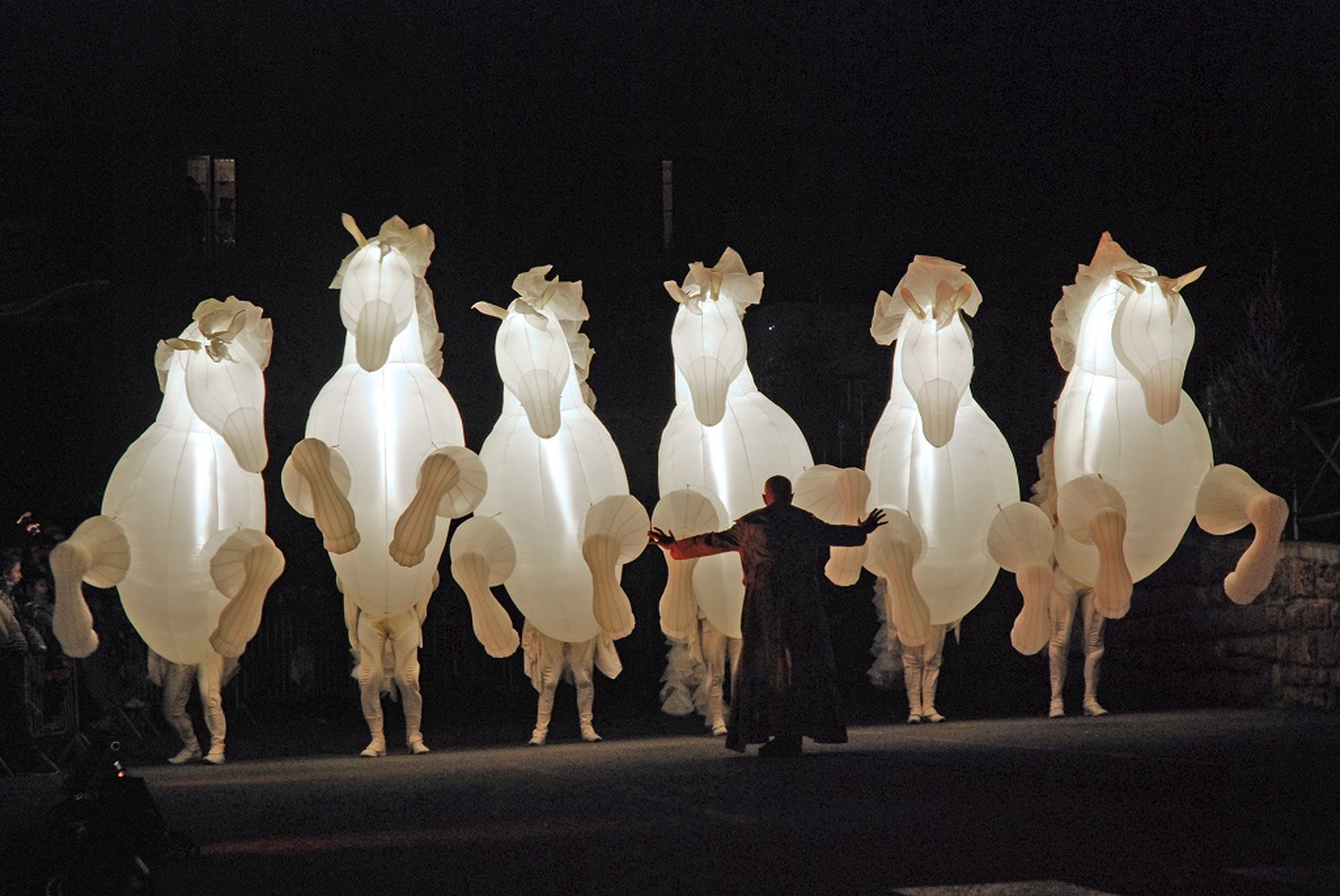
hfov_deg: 19.4
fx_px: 3912
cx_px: 670
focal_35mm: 105
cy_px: 448
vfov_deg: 13.1
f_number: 4.5
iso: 500
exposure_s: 1/60
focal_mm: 70
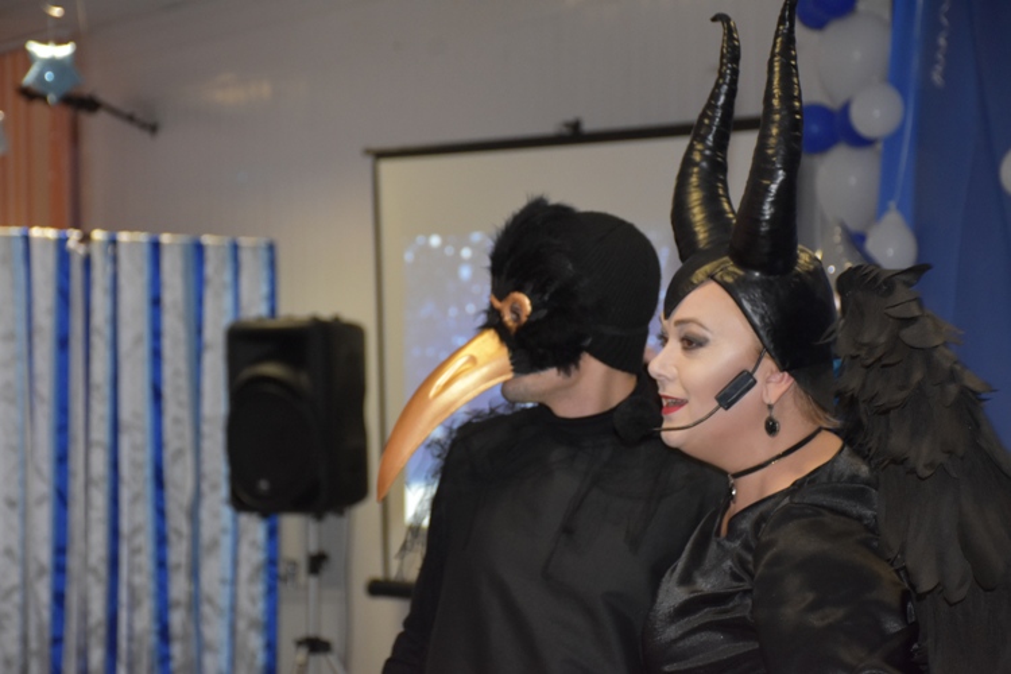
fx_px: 2780
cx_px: 506
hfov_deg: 20.6
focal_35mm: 99
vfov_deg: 13.8
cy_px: 337
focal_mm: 66
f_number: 5
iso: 2000
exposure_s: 1/60
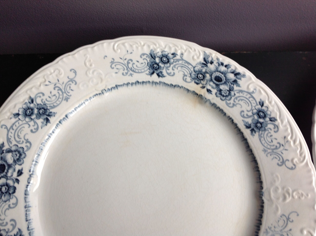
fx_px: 319
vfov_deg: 40.6
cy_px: 118
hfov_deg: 52.7
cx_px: 158
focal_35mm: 35
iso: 50
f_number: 2.4
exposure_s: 1/17
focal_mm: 4.28
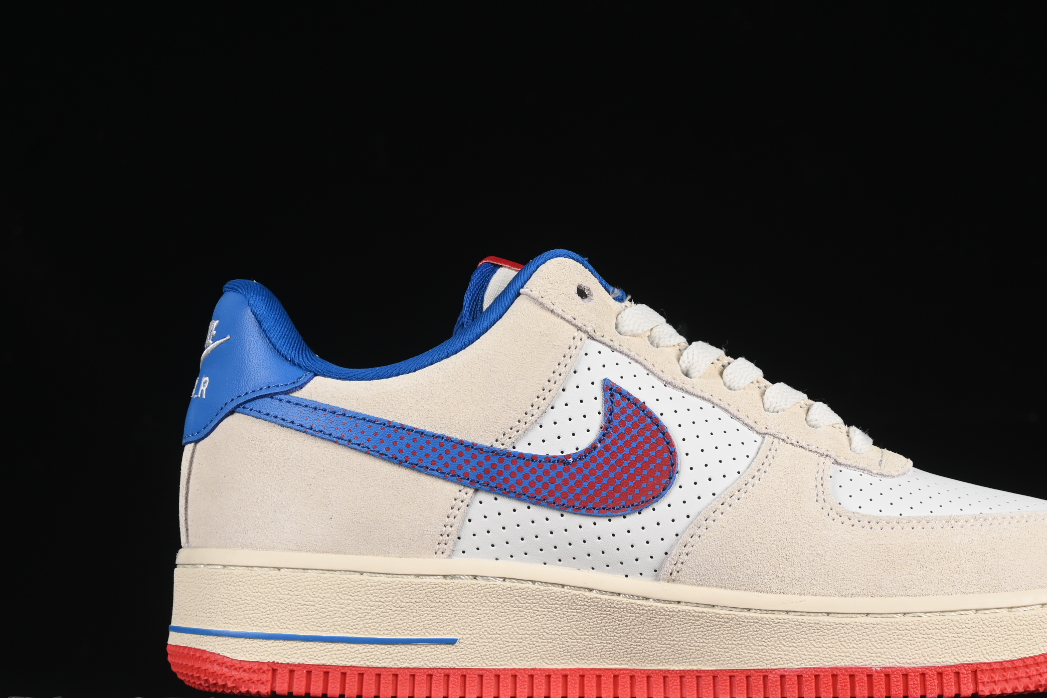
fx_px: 2908
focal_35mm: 100
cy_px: 415
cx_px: 653
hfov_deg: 20.4
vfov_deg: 13.7
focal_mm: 50
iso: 160
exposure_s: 1/80
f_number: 8
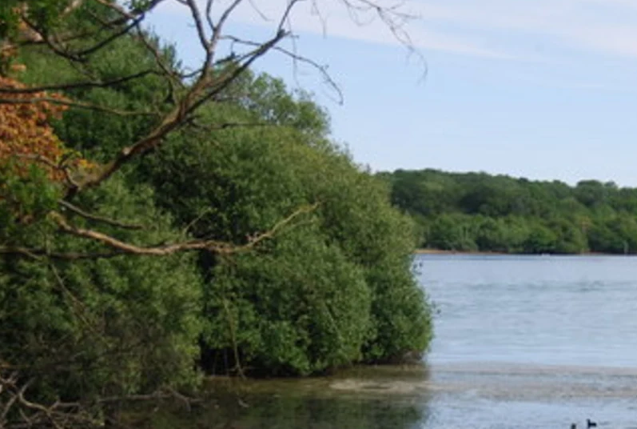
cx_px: 540
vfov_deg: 10.8
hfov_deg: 15.9
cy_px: 295
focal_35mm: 127
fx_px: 2253
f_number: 5.3
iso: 200
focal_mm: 42
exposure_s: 1/1000
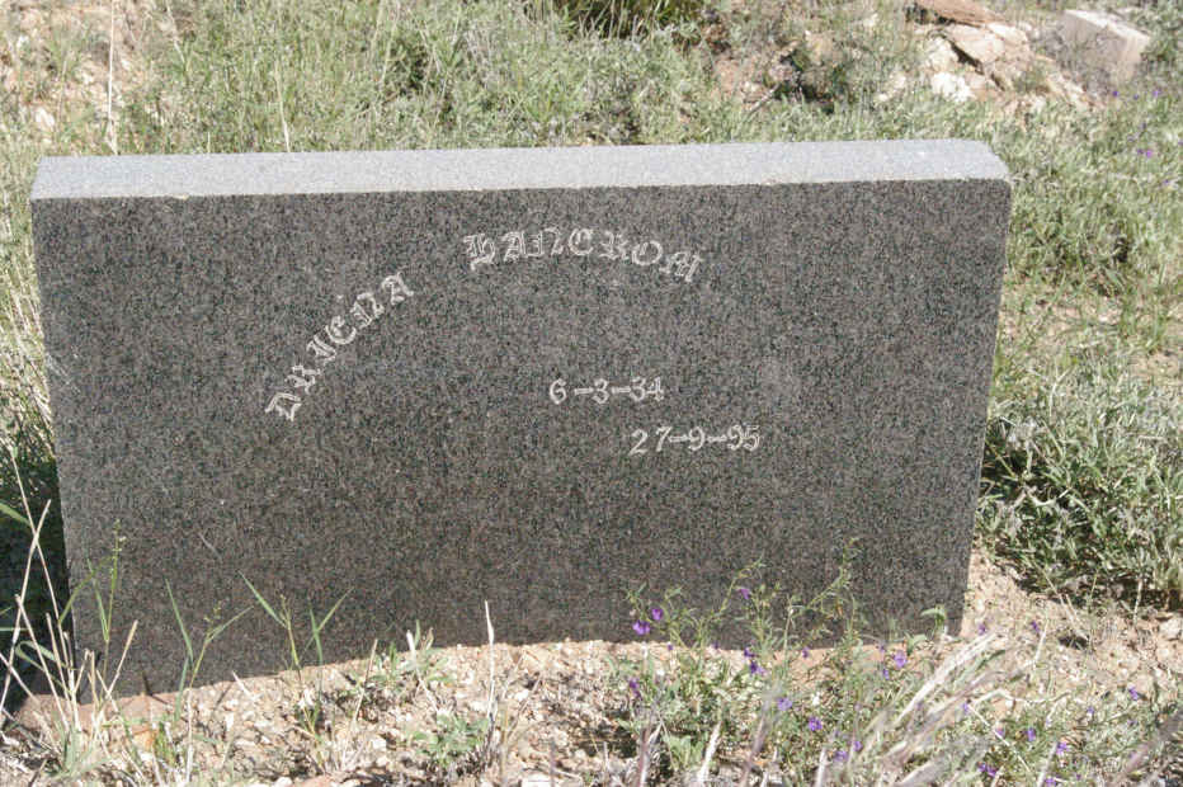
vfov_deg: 22.6
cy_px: 394
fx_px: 1970
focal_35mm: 60
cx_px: 592
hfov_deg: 33.4
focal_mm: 40
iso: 3200
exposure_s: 1/1000
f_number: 16
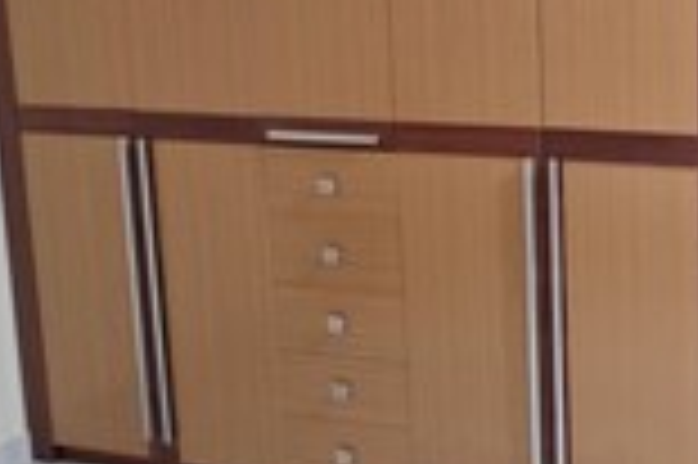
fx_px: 775
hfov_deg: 40.4
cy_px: 74
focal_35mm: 40
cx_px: 745
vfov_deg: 32.2
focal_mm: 2.2
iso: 640
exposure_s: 1/50
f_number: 1.9
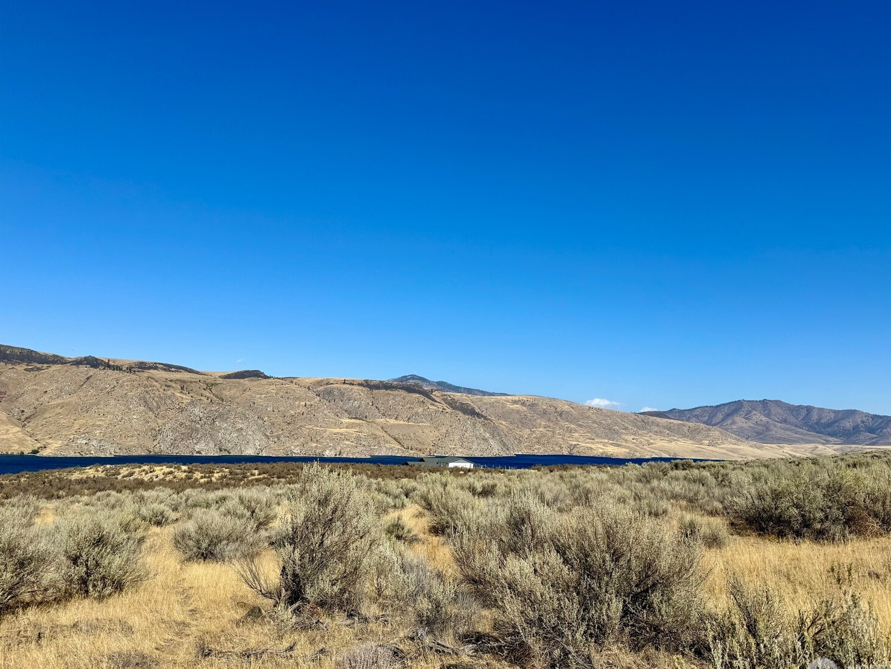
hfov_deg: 67.2
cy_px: 336
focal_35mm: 26
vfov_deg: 53.1
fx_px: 669
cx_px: 480
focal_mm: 6.76
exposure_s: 1/7937
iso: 80
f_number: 1.78
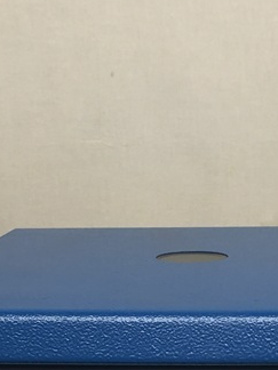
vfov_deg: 20.3
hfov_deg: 16.9
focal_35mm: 87
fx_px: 932
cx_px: 205
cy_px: 504
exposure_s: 1/40
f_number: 1.8
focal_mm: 3.99
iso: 20
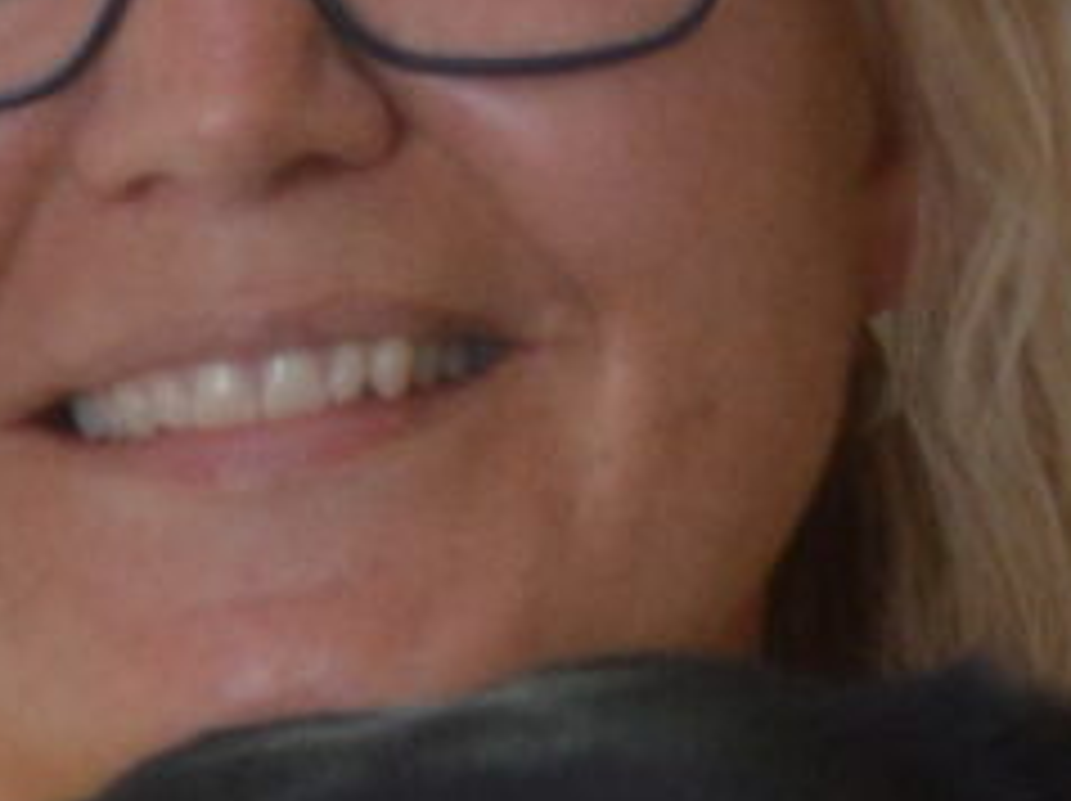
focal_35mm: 621
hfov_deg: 3.2
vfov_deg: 2.4
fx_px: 19194
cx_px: 1004
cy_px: 2434
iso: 400
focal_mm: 40
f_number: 5
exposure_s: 1/100
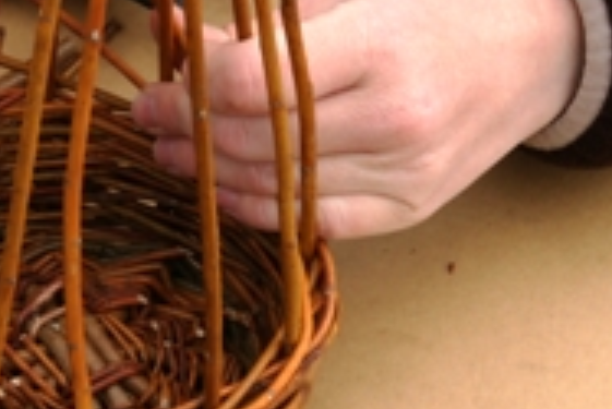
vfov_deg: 9.5
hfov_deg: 14.1
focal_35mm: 144
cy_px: 283
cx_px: 85
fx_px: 2450
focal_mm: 40
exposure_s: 1/80
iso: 200
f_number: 16
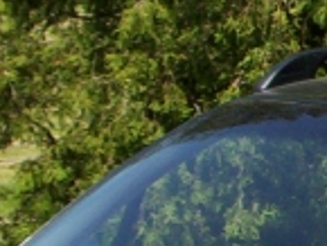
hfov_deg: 11.0
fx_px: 1588
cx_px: 580
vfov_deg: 8.8
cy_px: 265
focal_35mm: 168
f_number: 4.5
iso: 100
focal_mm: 4.99
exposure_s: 1/683
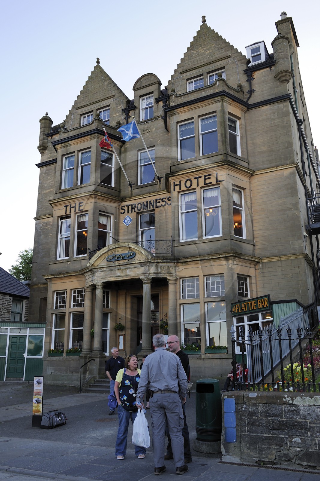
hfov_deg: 45.0
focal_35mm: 29
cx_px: 160
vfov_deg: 63.7
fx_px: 387
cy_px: 240
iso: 400
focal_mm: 29
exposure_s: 1/125
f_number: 6.3
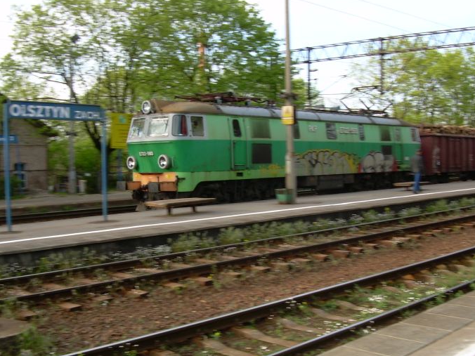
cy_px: 180
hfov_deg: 42.1
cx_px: 246
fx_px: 617
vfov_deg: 32.2
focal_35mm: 45
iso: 50
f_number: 4.6
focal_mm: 6.3
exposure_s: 1/105
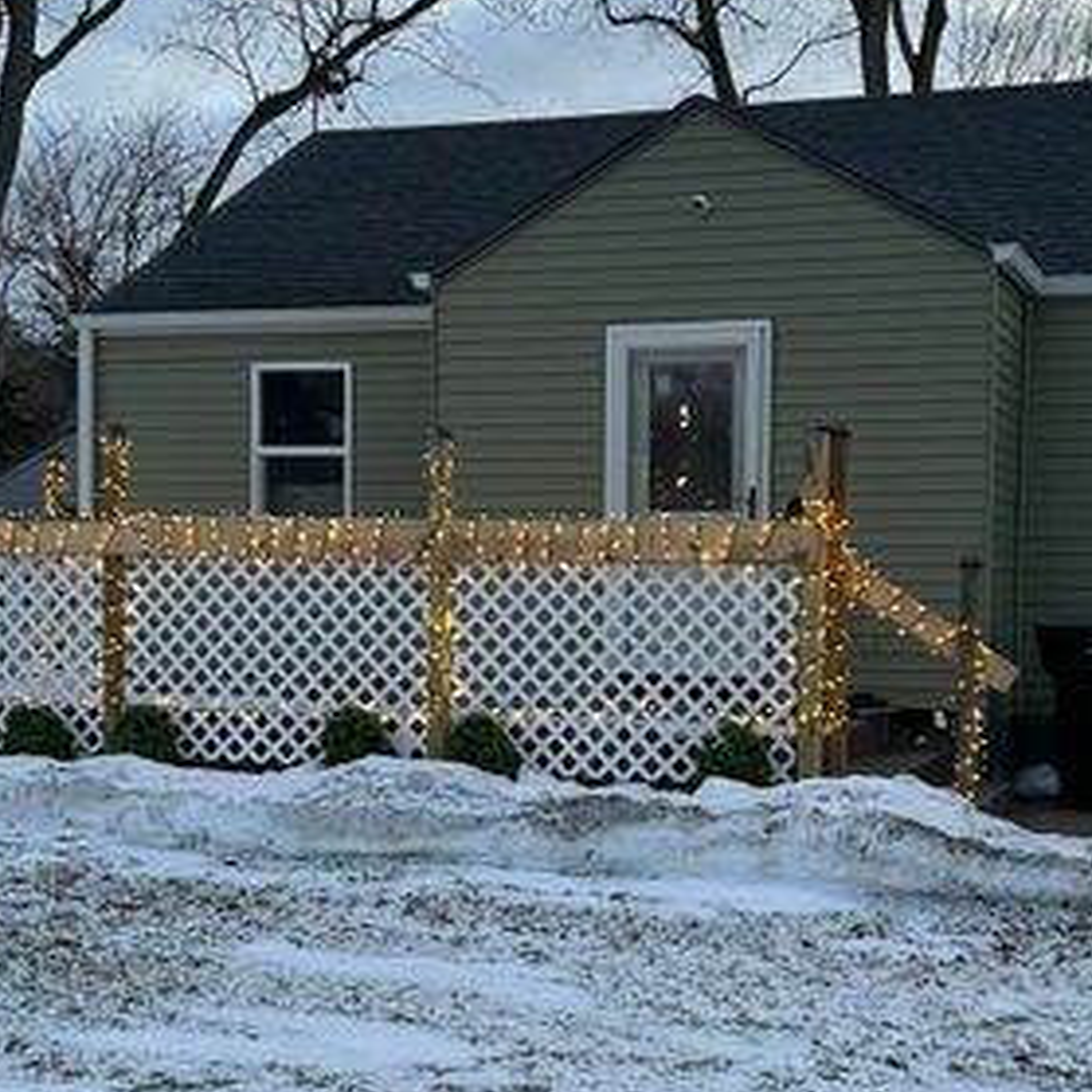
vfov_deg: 31.0
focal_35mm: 55
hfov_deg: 31.1
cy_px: 683
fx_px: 1963
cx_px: 614
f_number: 1.5
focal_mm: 5.7
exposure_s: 1/60
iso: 160
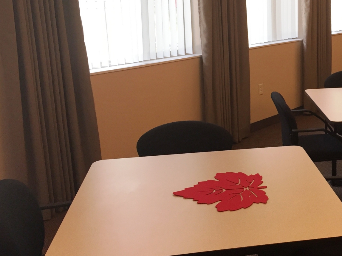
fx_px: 514
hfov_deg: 35.0
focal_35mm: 52
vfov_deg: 27.9
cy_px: 98
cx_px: 300
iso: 32
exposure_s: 1/30
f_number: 2.2
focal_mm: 4.15
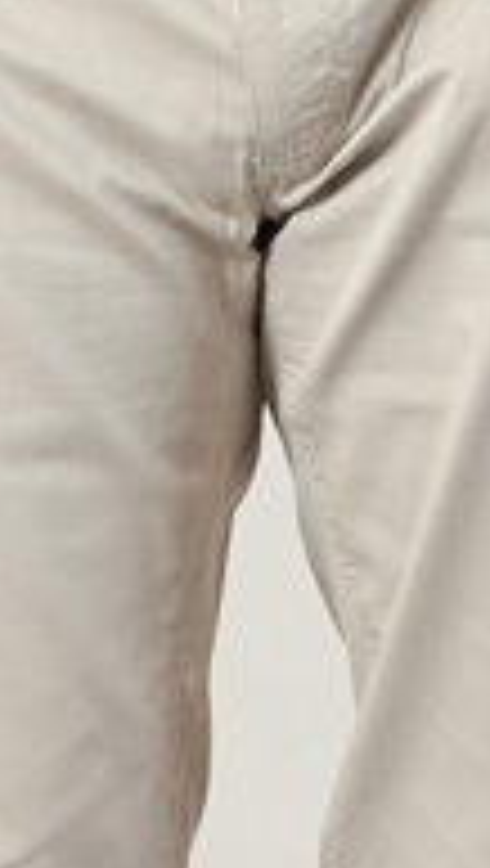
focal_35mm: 508
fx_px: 11698
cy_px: 908
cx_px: 184
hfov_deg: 2.4
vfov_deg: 4.2
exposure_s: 1/160
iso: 100
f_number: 4
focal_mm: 125
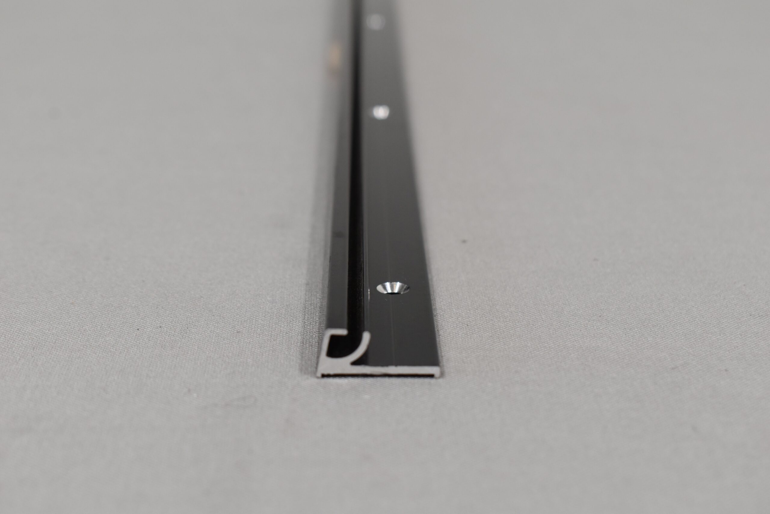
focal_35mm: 68
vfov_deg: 20.2
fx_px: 1444
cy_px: 257
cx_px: 385
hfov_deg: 29.9
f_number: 7.1
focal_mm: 45
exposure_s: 1/60
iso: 400
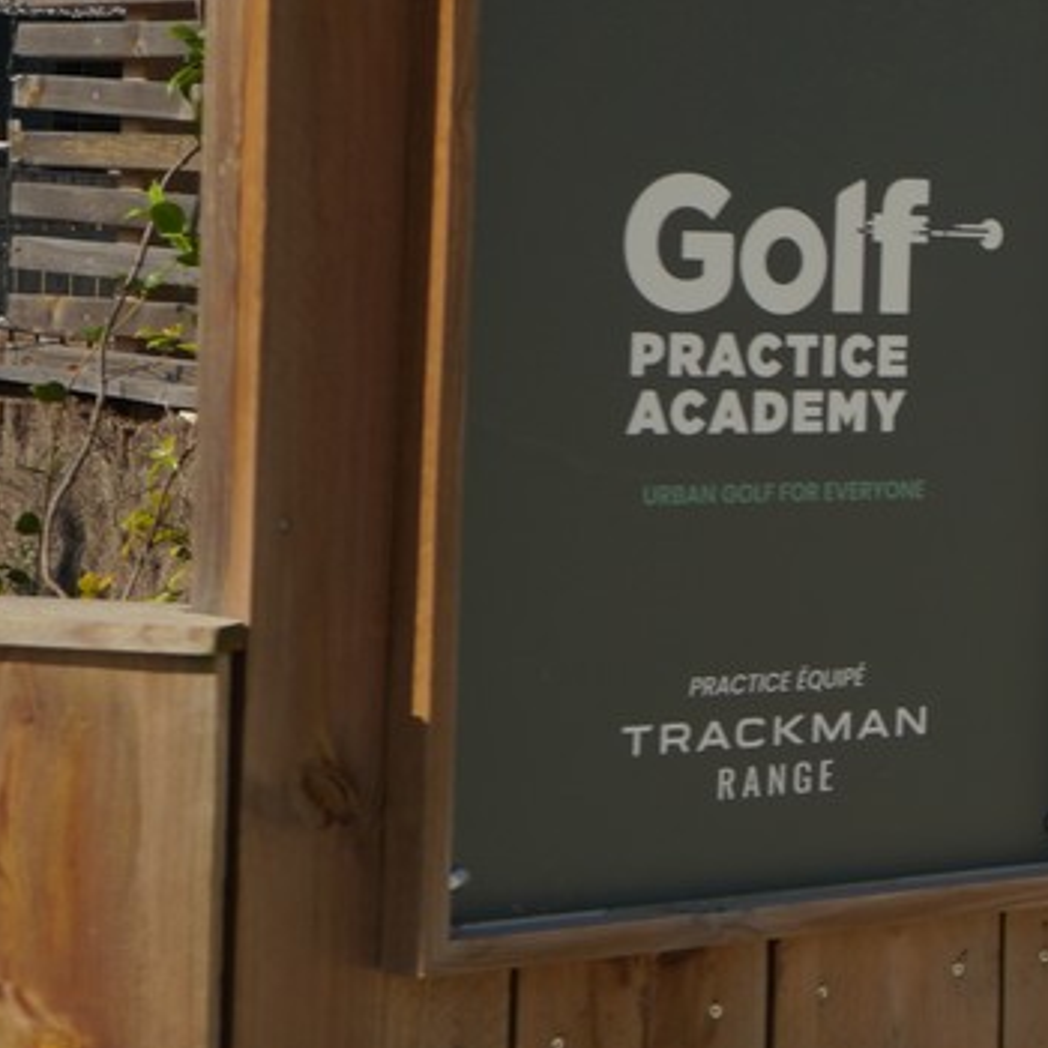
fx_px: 4658
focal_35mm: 136
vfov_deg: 12.8
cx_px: 2380
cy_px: 343
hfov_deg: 11.1
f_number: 8
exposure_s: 1/500
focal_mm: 35
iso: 125
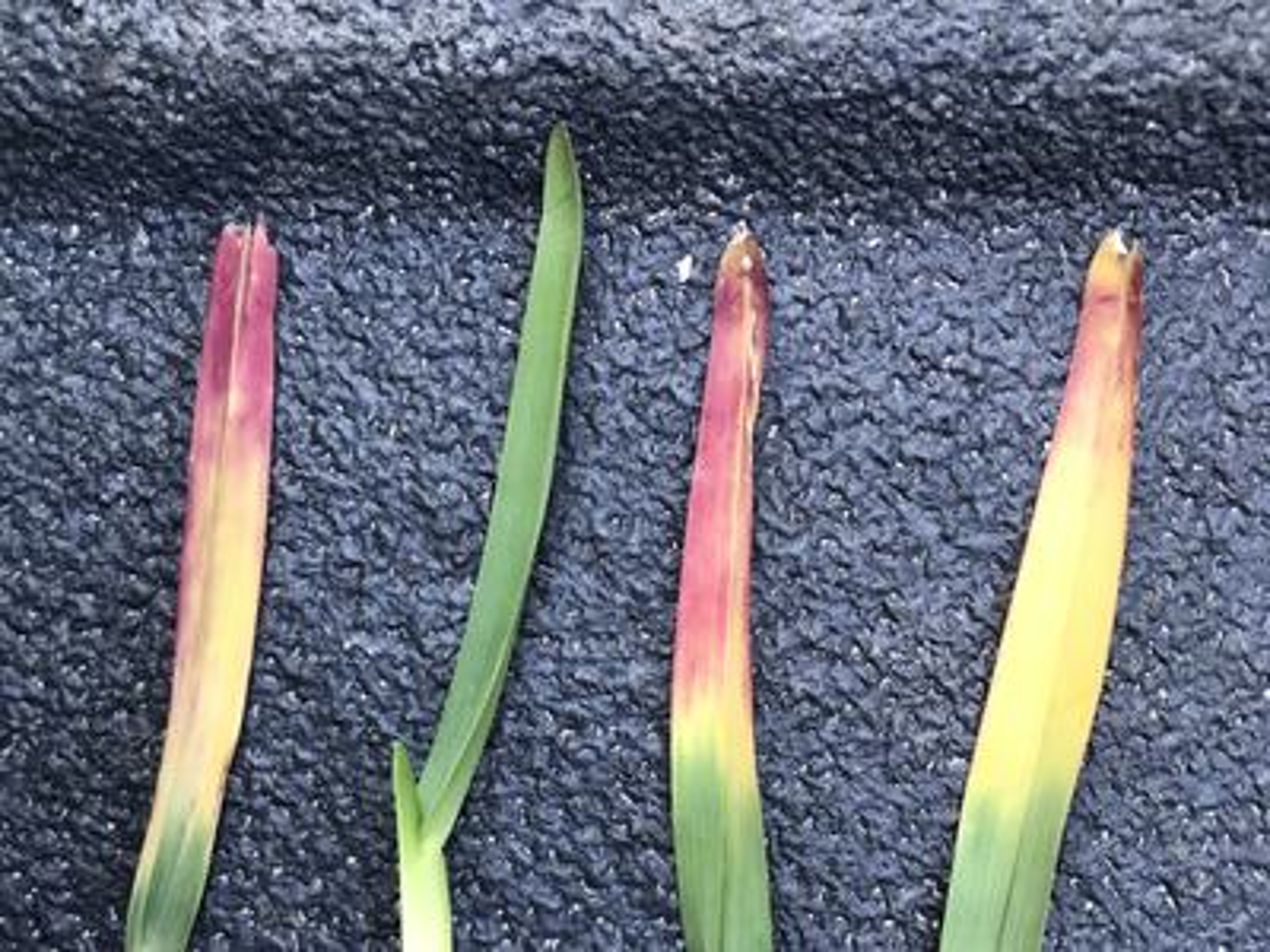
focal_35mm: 28
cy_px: 476
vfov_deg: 49.7
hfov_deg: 63.4
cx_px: 635
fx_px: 1027
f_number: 1.8
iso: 40
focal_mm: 3.99
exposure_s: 1/120
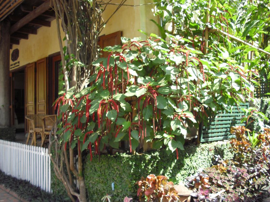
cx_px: 135
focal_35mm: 38
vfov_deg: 37.7
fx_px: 296
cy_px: 101
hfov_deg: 49.0
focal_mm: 6.2
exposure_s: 1/250
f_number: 2.8
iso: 100
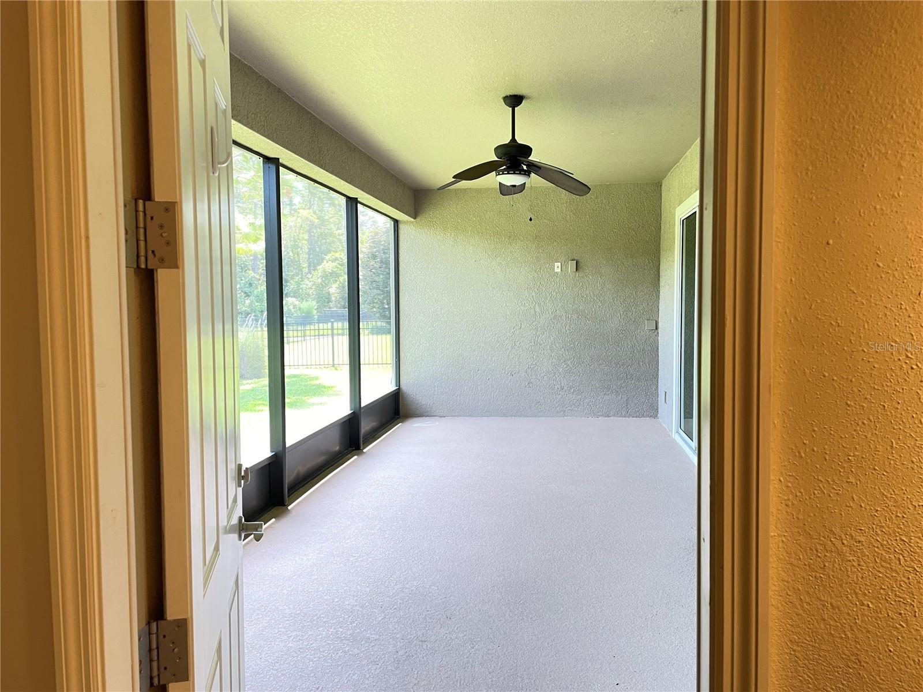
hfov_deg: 67.3
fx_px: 693
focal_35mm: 26
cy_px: 346
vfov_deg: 53.1
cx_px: 462
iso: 80
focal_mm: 4.2
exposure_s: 1/60
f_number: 1.6
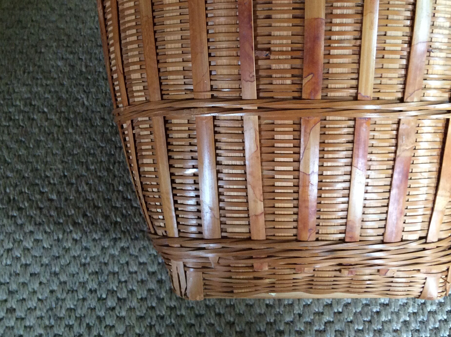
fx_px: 585
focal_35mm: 45
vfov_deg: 31.8
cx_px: 258
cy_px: 107
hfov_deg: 42.0
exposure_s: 1/25
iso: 125
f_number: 2.4
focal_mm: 3.3
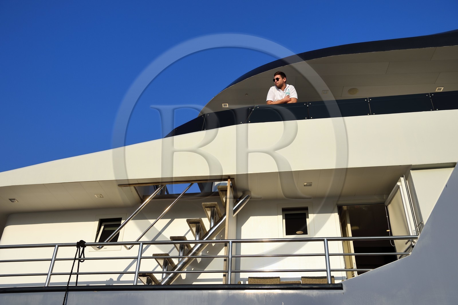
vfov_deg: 37.8
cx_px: 229
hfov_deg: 54.5
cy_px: 152
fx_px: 445
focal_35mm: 35
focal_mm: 35
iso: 200
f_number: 8
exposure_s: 1/1000
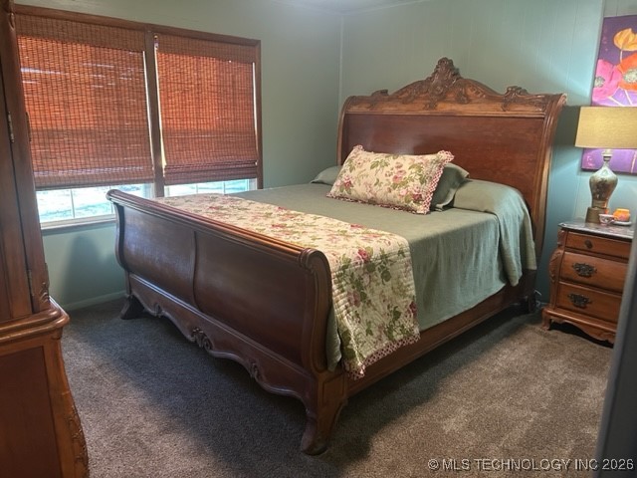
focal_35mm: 26
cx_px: 318
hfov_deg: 67.3
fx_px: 478
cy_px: 239
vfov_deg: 53.1
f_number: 1.5
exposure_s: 1/60
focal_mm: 5.7
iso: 400
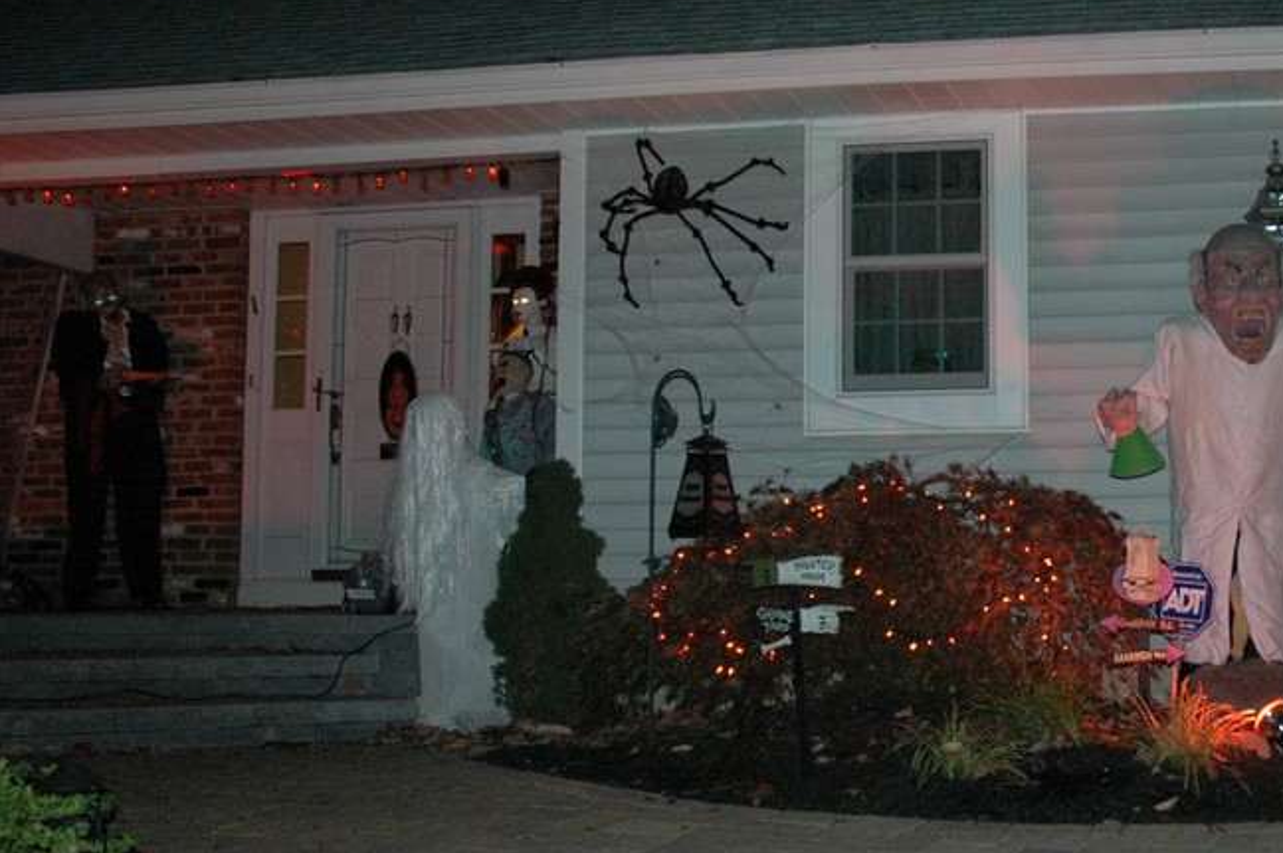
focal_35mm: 50
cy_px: 441
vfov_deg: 27.0
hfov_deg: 37.4
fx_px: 1781
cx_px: 1121
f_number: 4
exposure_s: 1/60
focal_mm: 18
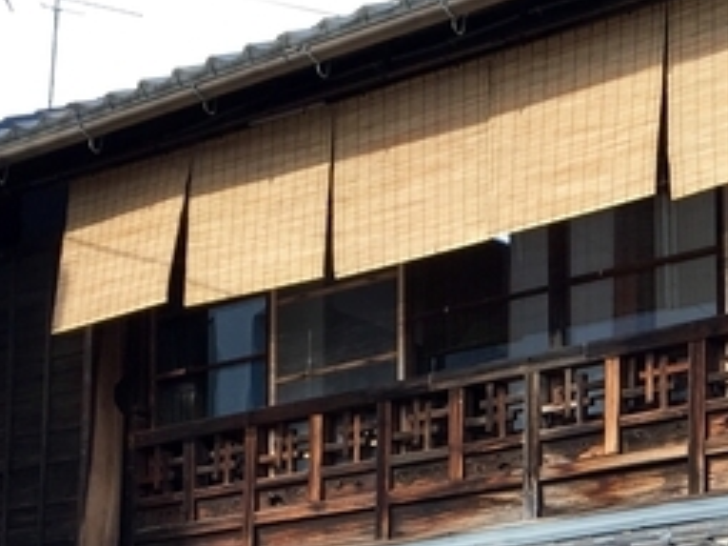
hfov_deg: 20.5
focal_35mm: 91
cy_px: 735
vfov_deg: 15.4
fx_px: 1913
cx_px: 805
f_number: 2.2
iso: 25
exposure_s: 1/455
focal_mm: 4.15
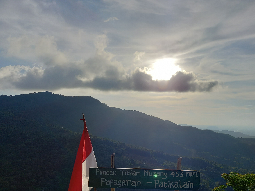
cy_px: 124
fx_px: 250
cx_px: 163
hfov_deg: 53.2
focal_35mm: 34
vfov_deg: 41.4
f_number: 2
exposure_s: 1/1302
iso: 25
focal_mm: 4.6
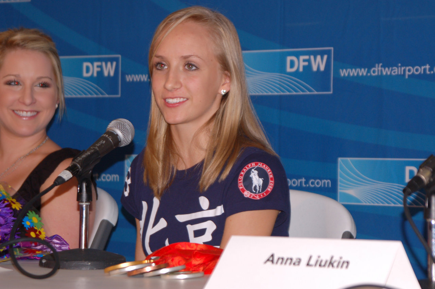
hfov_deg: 14.9
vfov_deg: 9.9
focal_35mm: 138
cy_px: 144
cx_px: 218
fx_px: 1666
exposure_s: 1/60
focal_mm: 92
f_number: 5.3
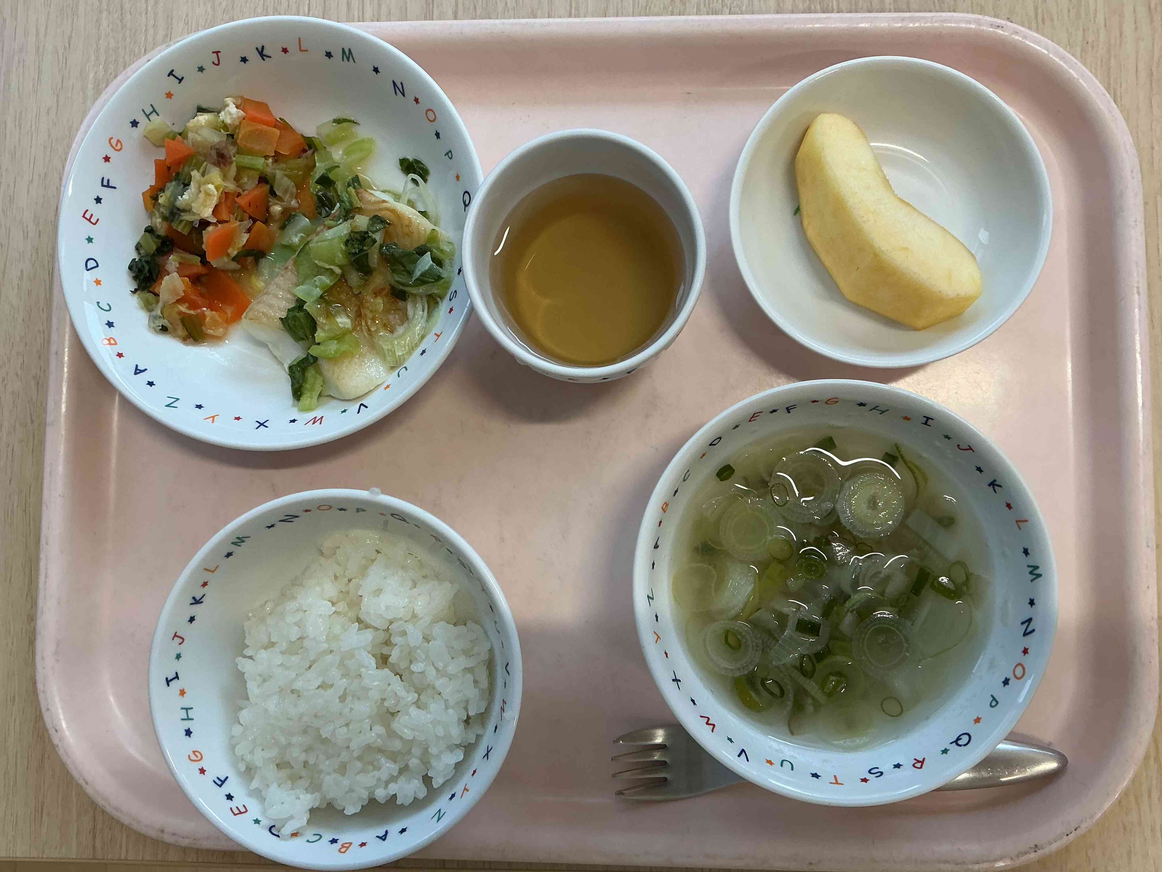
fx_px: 973
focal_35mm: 29
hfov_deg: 61.7
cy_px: 436
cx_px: 581
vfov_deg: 48.2
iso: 50
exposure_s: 1/100
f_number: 1.8
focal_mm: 3
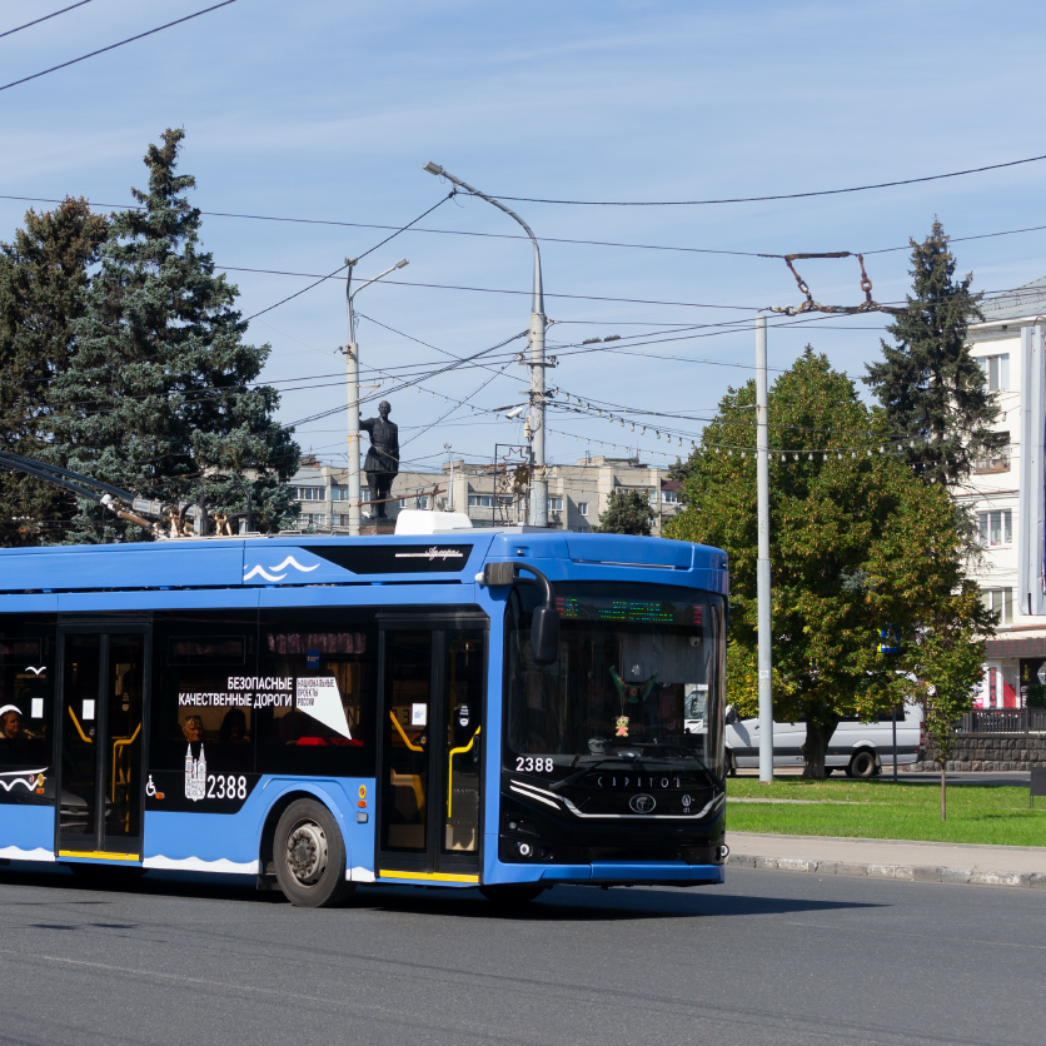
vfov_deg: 16.5
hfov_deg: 16.4
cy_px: 522
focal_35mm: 106
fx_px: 3612
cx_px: 333
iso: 200
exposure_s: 1/500
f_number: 7.1
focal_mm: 55
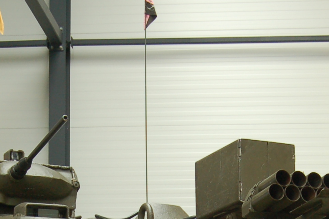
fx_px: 1179
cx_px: 162
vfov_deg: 10.1
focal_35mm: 129
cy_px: 367
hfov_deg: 15.9
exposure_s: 1/100
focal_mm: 24
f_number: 5
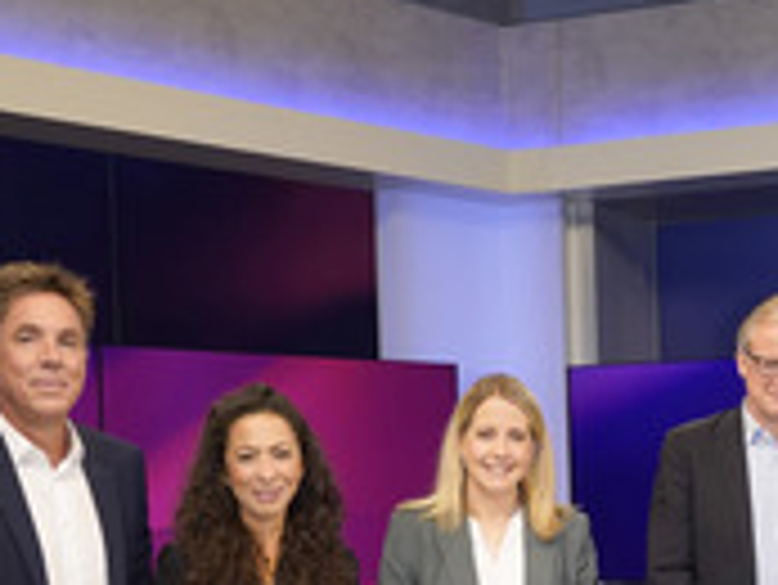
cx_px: 722
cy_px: 585
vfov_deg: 20.4
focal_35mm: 70
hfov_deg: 26.7
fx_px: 1574
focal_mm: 28
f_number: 5.6
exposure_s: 1/160
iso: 2000
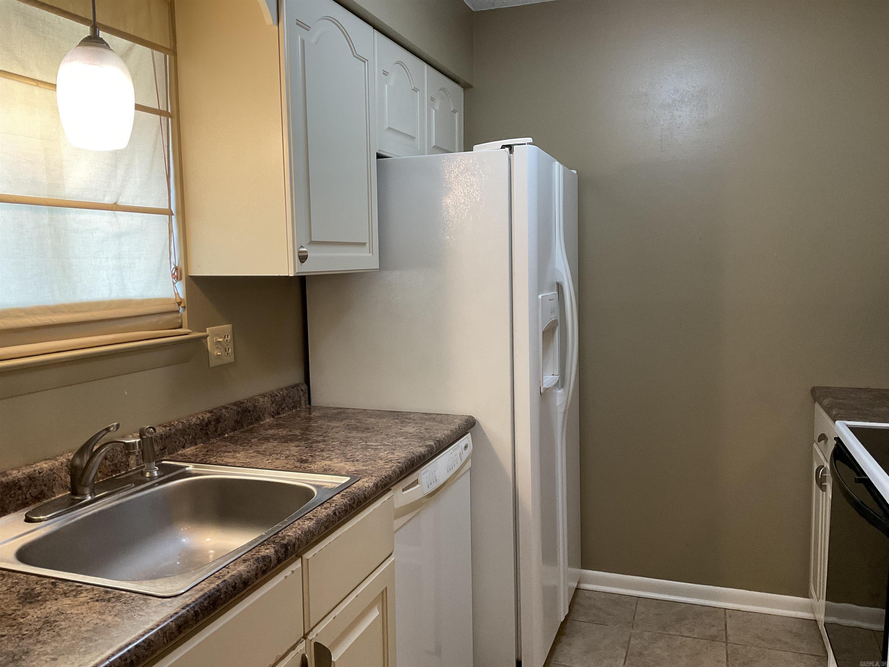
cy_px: 334
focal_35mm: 29
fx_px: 745
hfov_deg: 61.7
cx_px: 444
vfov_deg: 48.2
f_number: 1.8
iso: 80
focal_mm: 3
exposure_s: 1/60
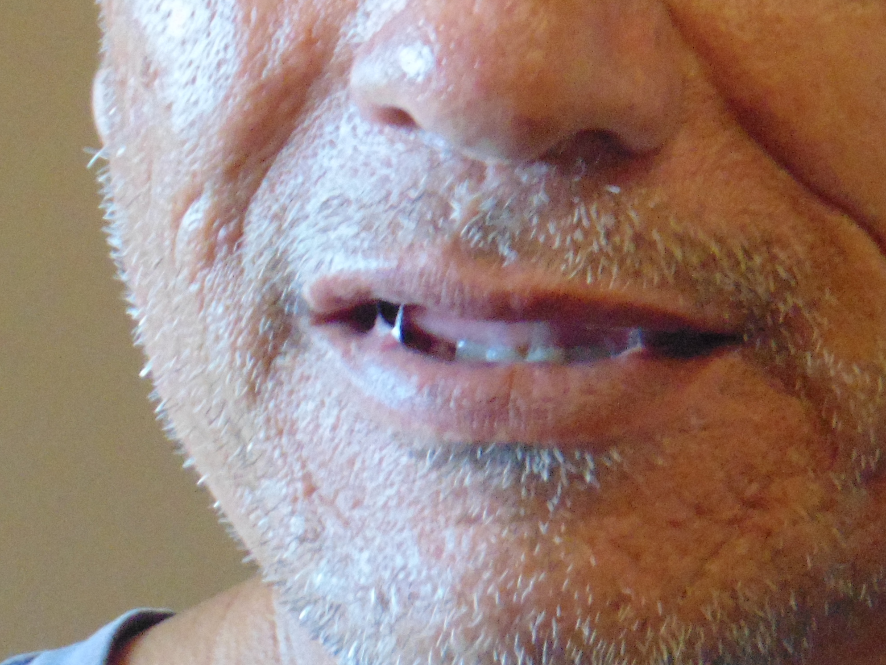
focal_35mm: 345
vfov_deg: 4.3
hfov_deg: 5.7
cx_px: 622
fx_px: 8831
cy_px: -15
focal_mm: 23.9
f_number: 4
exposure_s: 1/30
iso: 500
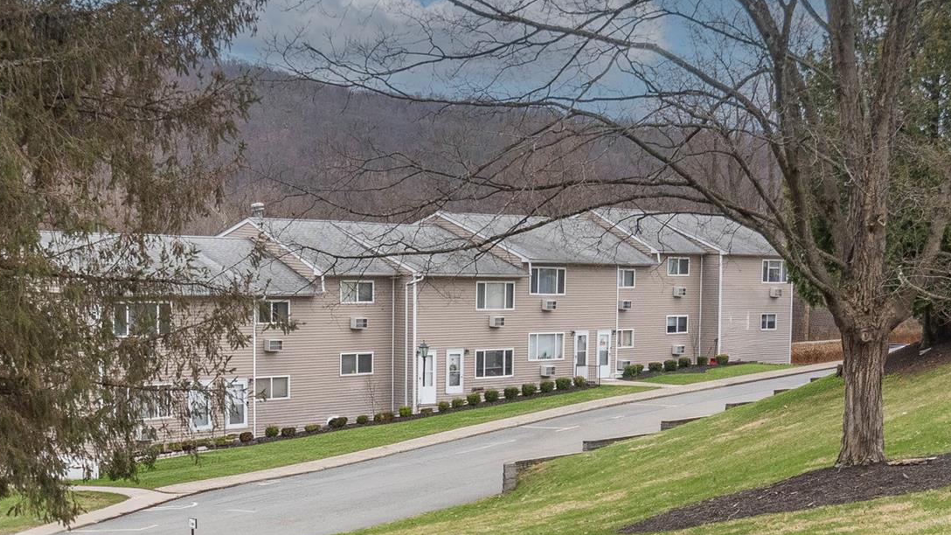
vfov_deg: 17.0
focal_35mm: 71
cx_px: 616
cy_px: 300
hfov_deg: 29.6
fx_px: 1790
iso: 720
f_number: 4.5
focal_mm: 24
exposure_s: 1/2500
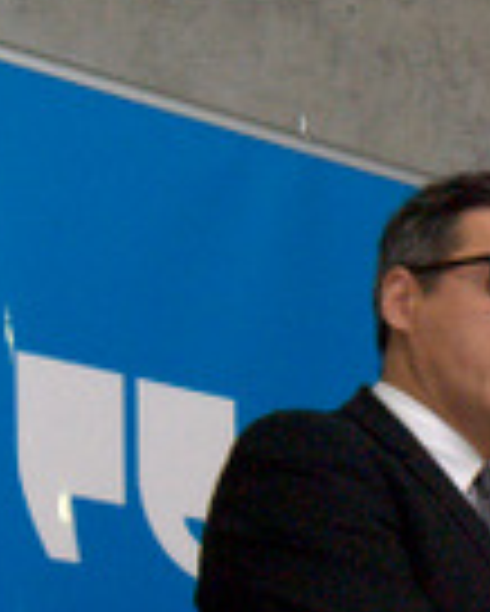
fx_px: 3133
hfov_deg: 8.0
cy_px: 794
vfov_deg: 10.9
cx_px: 1304
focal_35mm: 173
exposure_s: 1/60
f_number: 5.6
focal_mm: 28
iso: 400
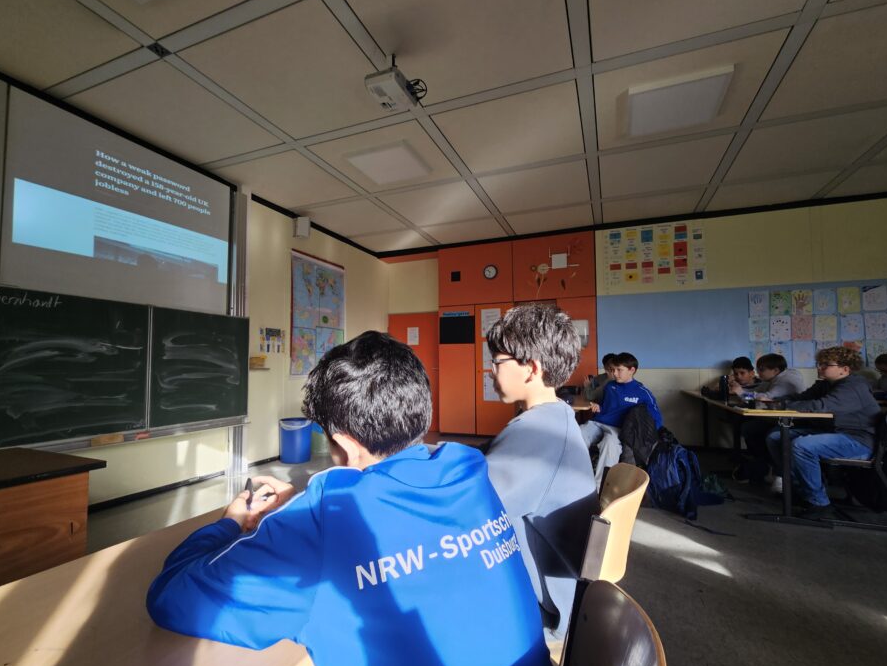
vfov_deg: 81.8
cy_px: 343
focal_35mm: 15
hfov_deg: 98.1
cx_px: 444
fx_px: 385
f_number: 2.2
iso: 50
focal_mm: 2.2
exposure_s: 1/135
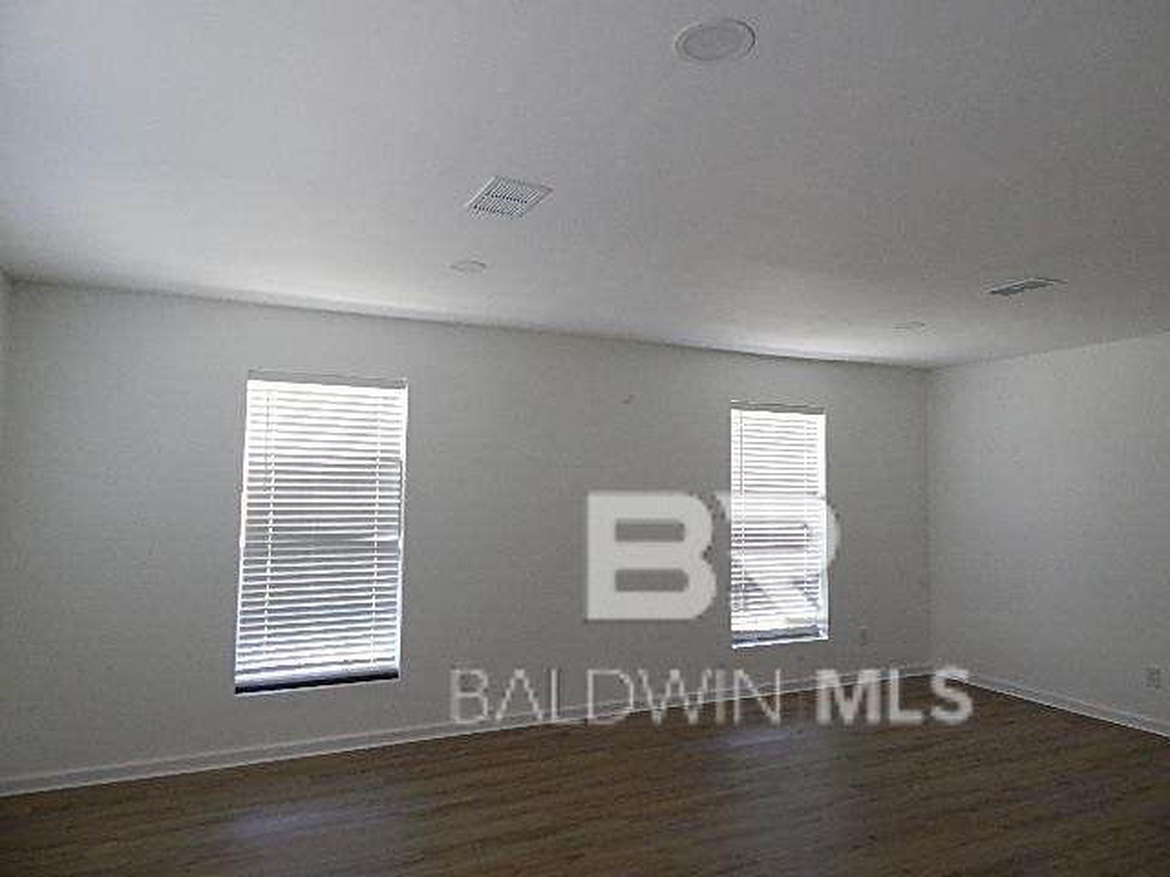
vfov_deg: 58.9
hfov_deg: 73.9
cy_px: 438
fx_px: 777
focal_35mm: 23
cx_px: 585
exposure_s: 1/60
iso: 400
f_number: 3
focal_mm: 4
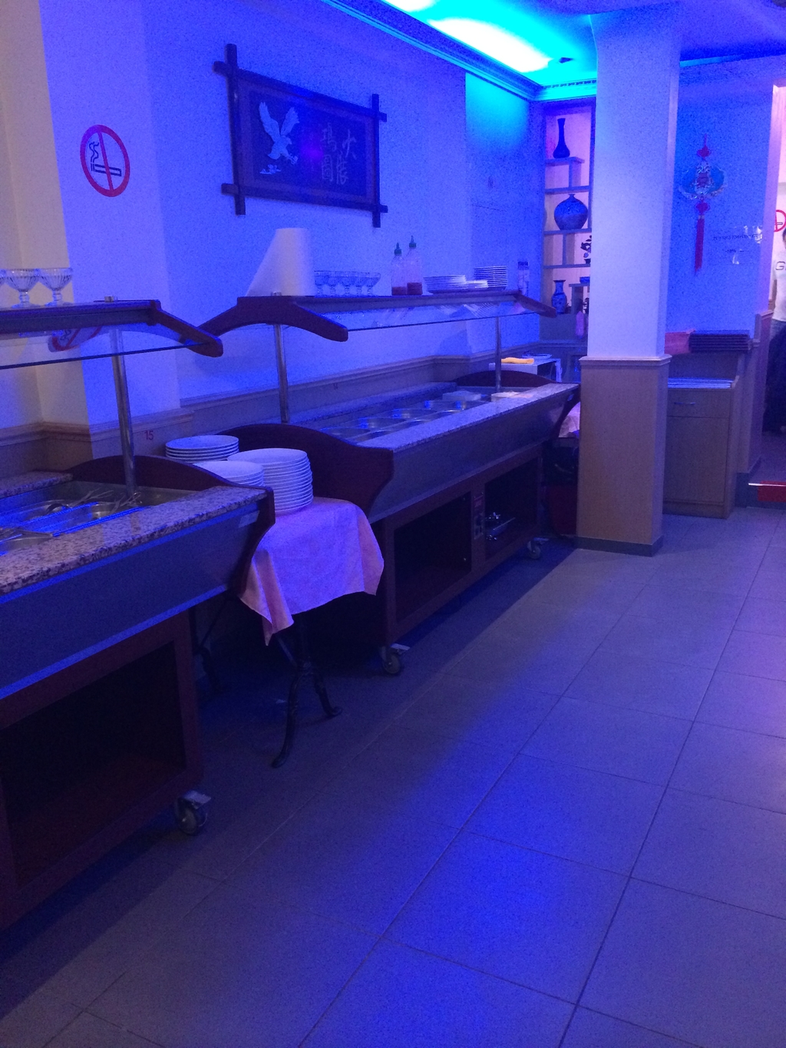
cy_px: 524
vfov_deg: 60.0
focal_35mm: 30
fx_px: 908
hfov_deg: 46.8
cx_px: 393
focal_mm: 4.12
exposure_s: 1/30
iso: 320
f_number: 2.2
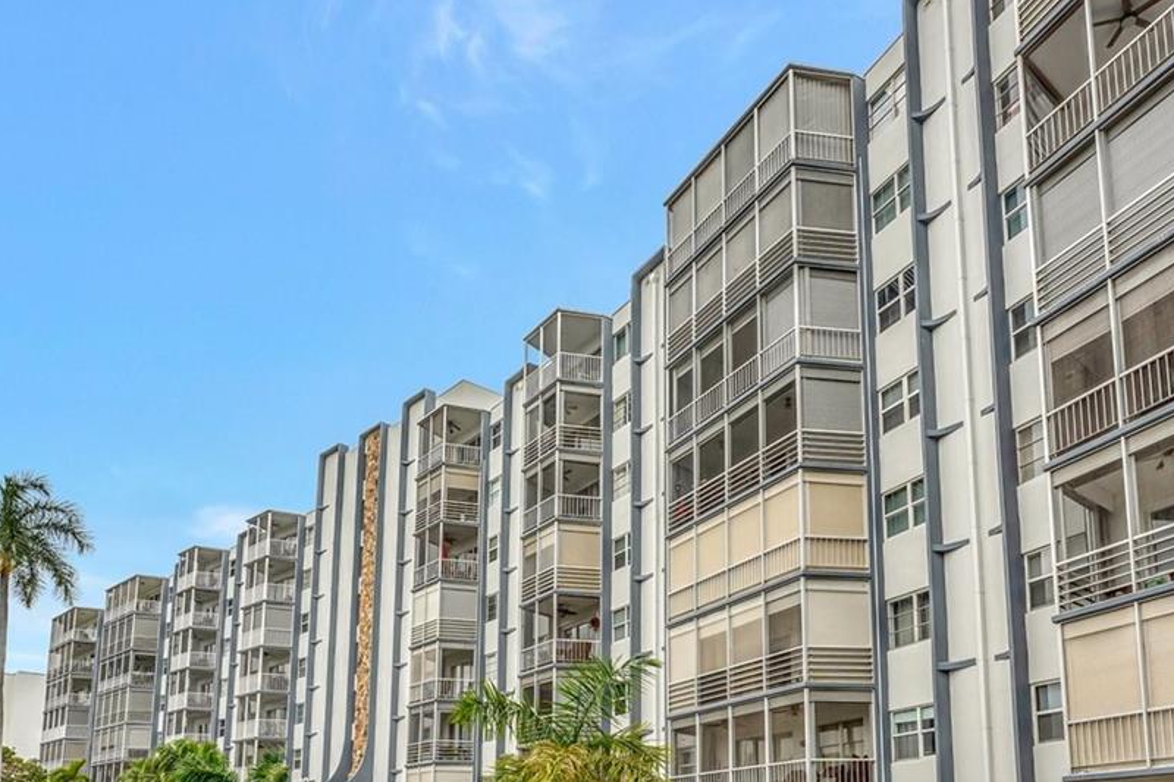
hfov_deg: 65.3
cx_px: 650
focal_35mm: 28
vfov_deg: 42.4
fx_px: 913
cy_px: 709
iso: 400
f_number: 7.1
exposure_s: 1/1000
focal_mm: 14
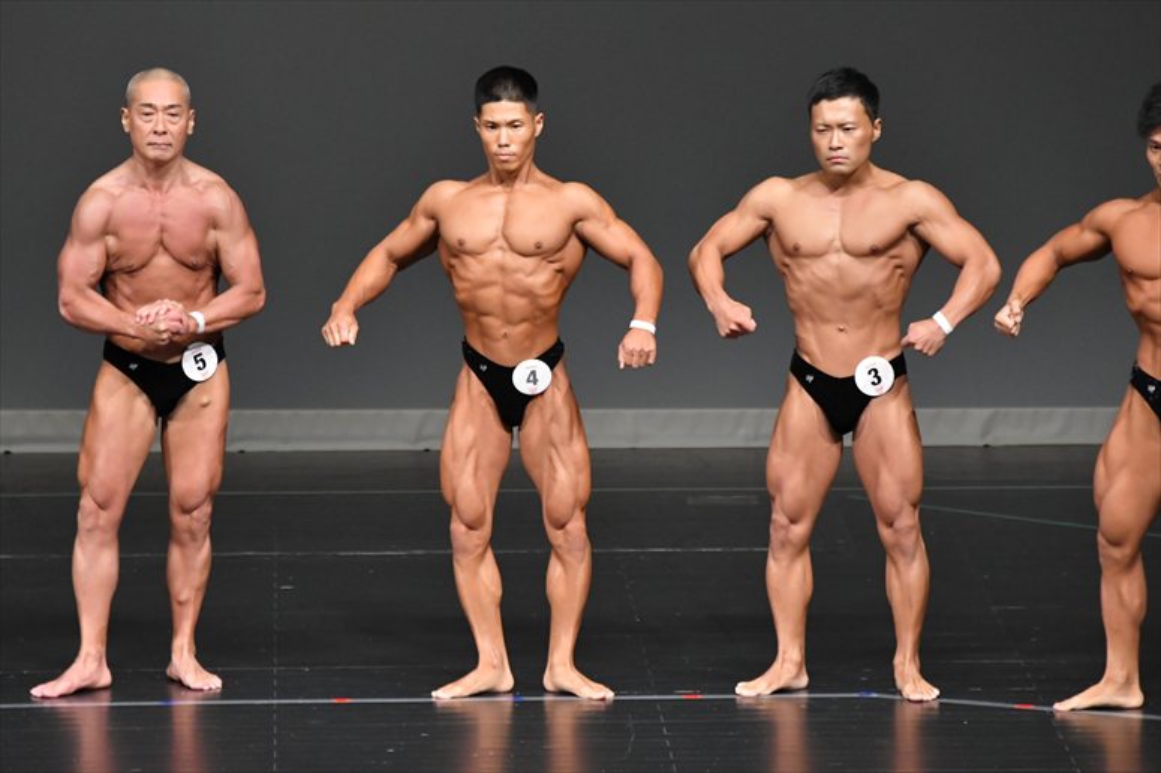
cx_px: 580
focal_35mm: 345
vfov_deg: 4.0
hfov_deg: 6.0
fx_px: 11121
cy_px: 386
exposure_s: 1/400
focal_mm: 230
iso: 4000
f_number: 5.6
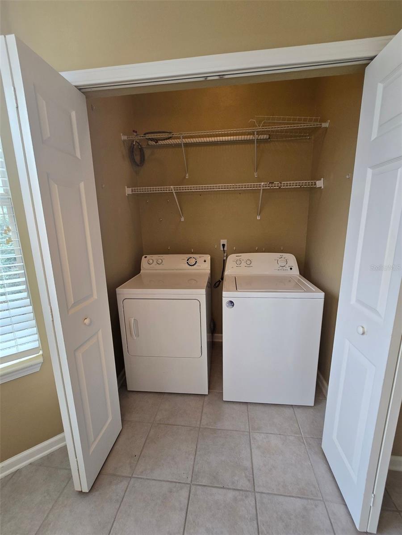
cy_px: 268
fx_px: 201
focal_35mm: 13
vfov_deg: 106.2
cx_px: 201
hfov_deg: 89.9
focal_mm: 2.2
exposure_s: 1/60
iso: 64
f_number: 2.2
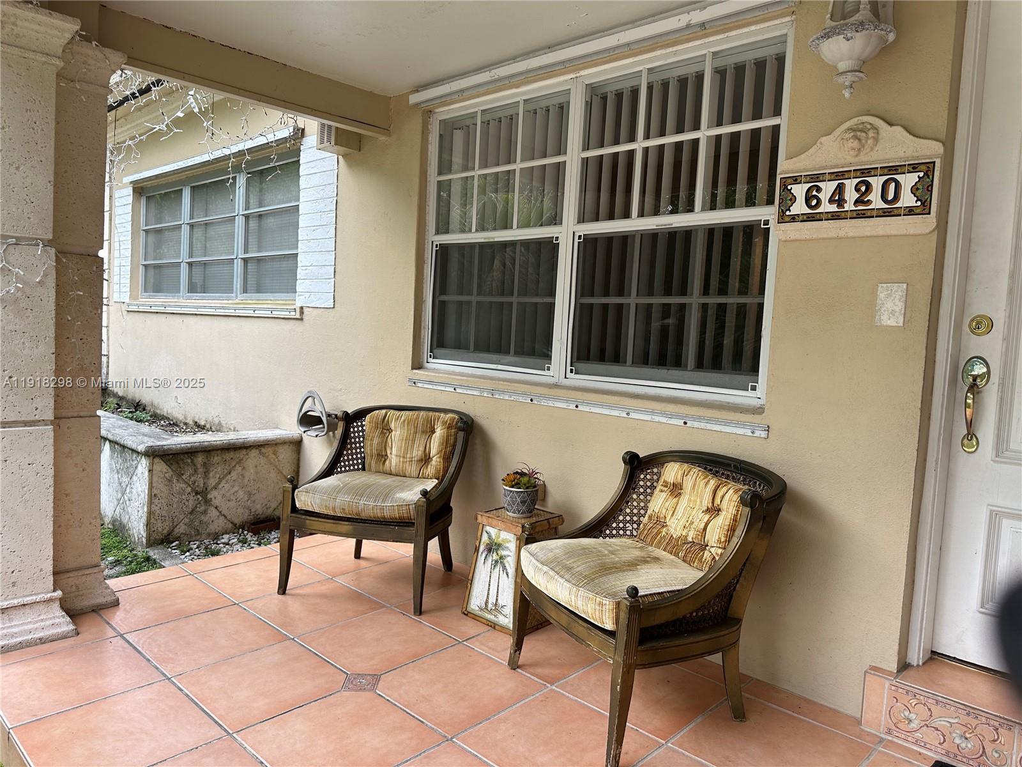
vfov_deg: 56.8
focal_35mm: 24
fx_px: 709
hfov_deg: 71.6
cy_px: 384
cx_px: 511
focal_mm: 6.86
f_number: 1.78
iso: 80
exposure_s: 1/541
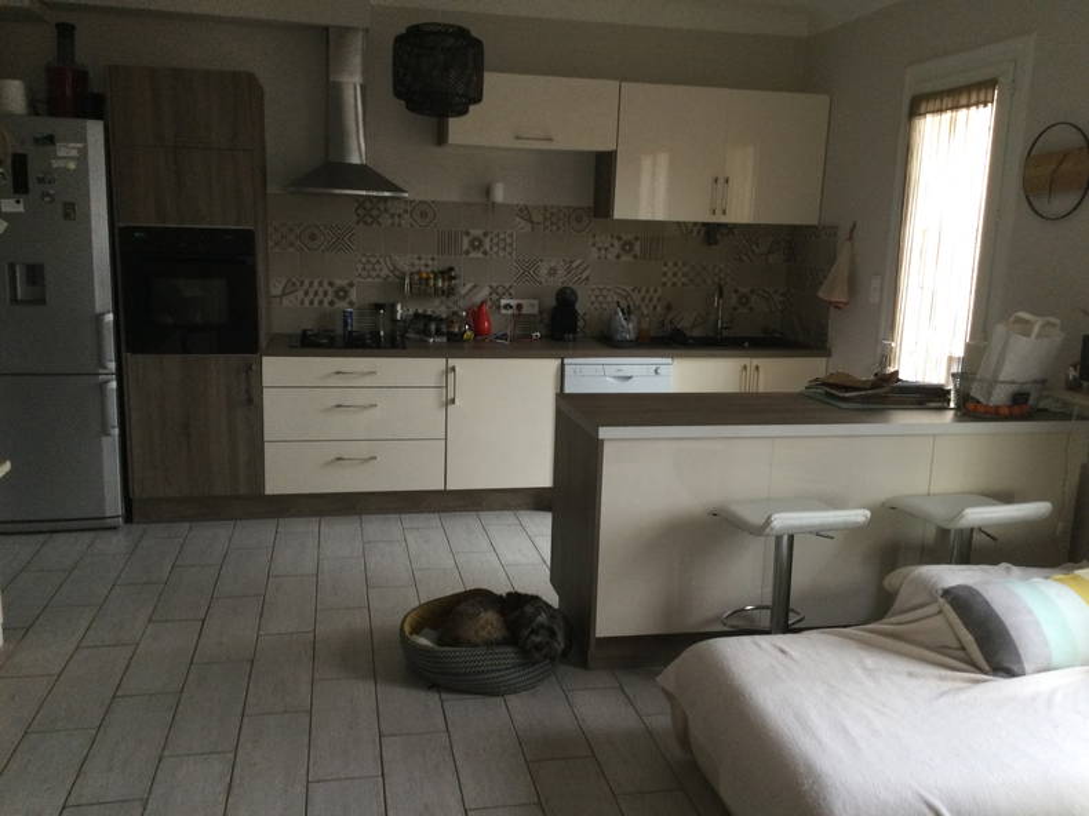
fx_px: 975
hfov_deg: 58.4
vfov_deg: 45.4
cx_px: 544
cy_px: 408
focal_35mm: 31
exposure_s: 1/33
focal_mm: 3.3
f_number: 2.4
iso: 100
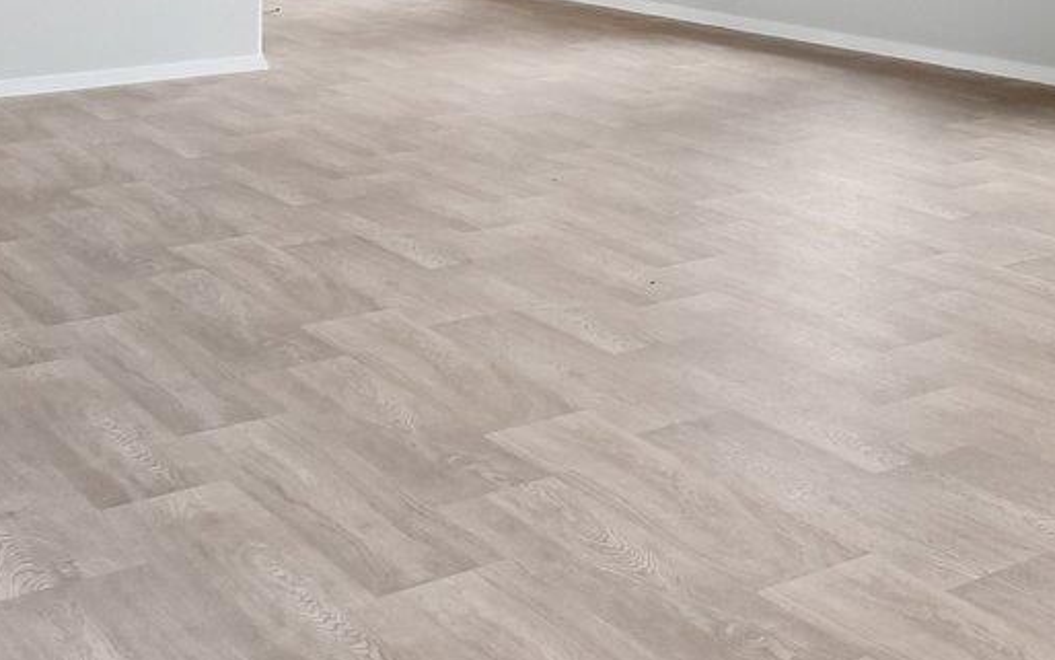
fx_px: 1754
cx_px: 1666
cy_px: -324
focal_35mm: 61
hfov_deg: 24.3
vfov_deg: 18.8
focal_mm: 10
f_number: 8
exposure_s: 1/125
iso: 400
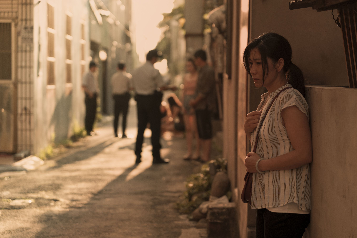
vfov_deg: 13.4
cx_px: 178
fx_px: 1011
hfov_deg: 20.0
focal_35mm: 102
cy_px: 119
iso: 1600
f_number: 4
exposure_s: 1/1250
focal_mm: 102
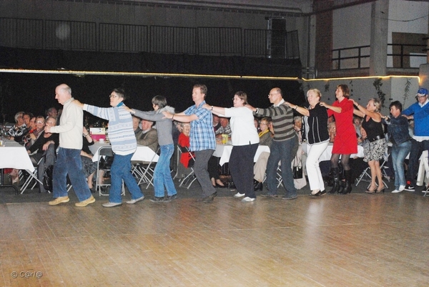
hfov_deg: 33.4
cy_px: 144
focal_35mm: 60
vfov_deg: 22.7
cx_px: 214
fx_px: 715
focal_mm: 40
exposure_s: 1/60
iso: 1600
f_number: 5.3
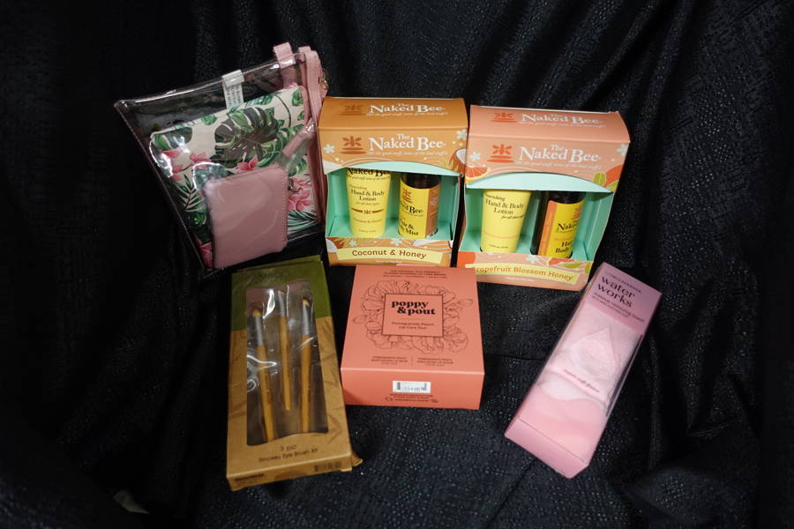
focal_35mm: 24
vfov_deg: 53.1
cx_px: 397
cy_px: 264
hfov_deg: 73.7
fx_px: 529
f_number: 1.8
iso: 200
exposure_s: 1/30
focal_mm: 9.4
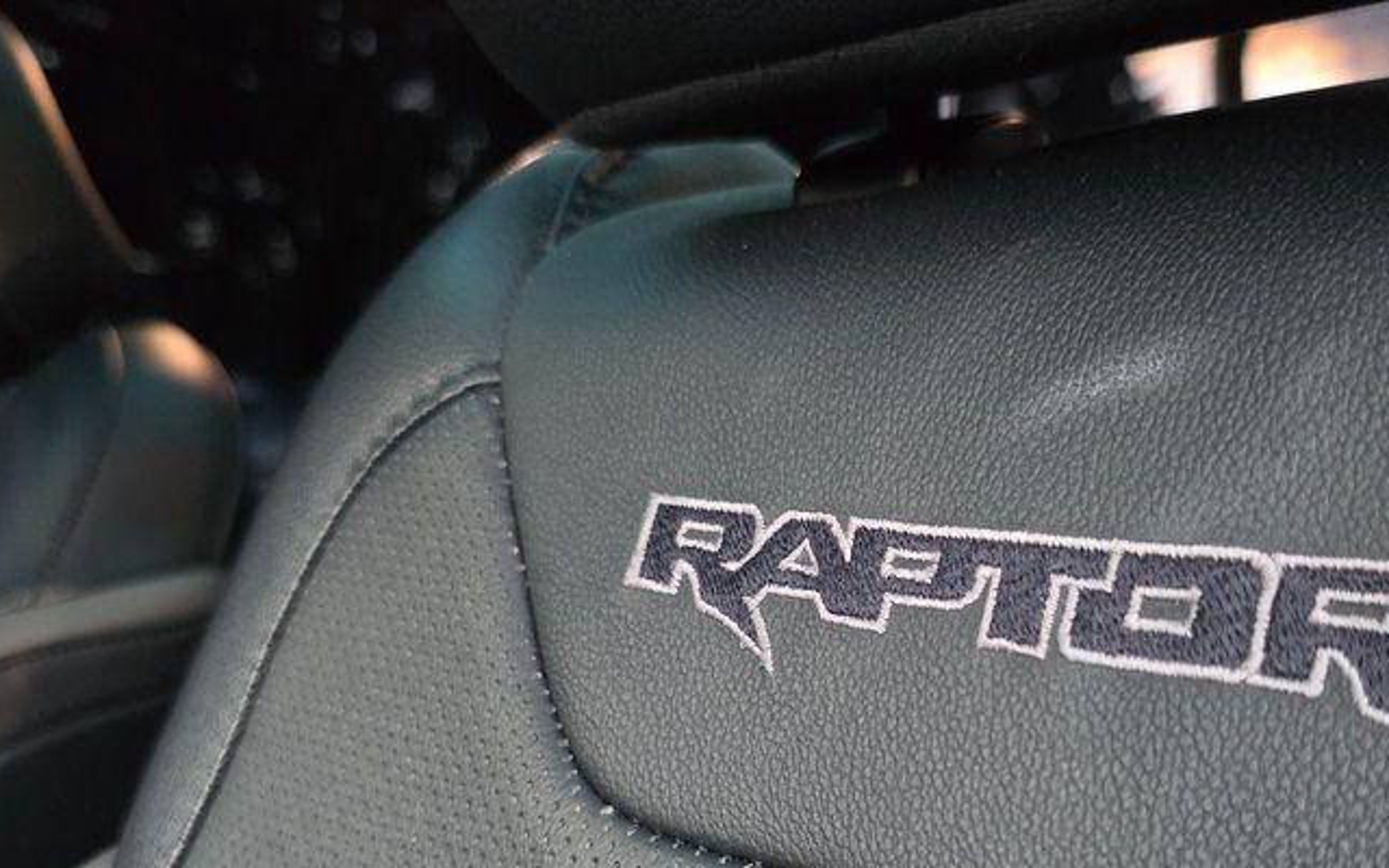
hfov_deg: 49.8
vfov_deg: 32.0
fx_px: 1476
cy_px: 677
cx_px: 883
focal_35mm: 39
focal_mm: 6.3
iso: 2000
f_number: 1.7
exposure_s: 1/60
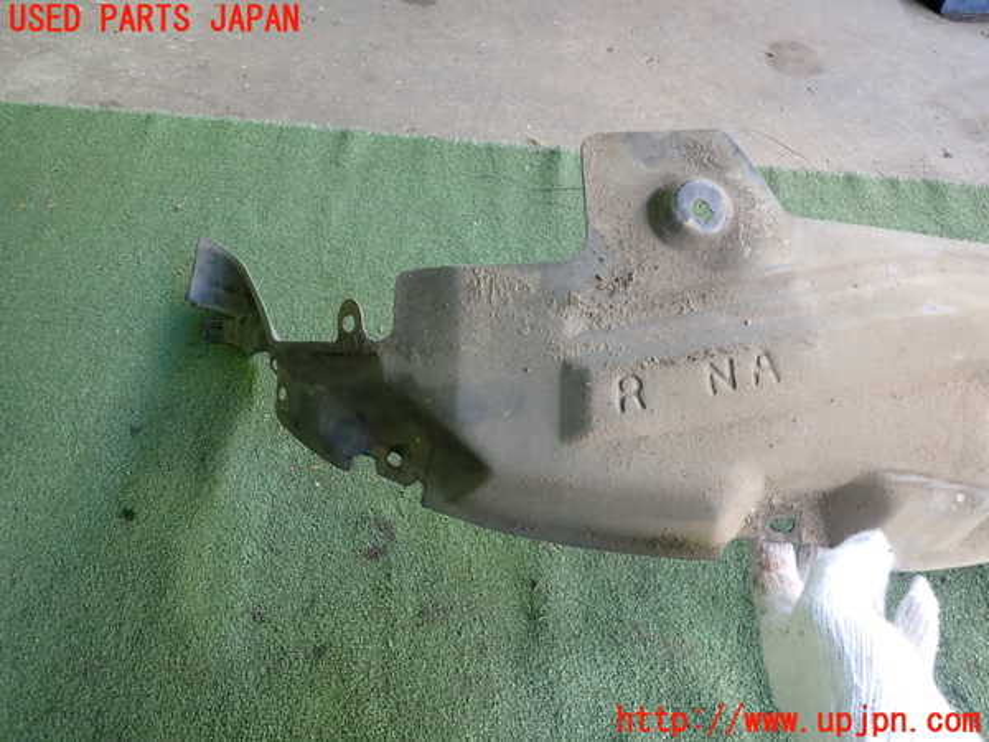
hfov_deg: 69.4
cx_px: 494
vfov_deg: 54.9
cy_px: 371
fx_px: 714
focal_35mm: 25
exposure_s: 1/40
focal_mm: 4.5
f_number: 2
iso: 200
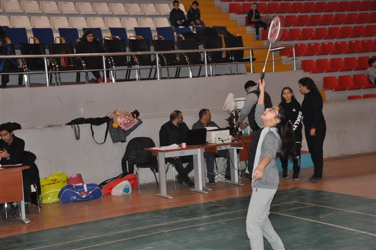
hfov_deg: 31.9
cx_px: 188
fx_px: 657
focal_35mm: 63
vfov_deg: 21.5
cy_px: 125
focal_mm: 42
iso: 800
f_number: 4.8
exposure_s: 1/60
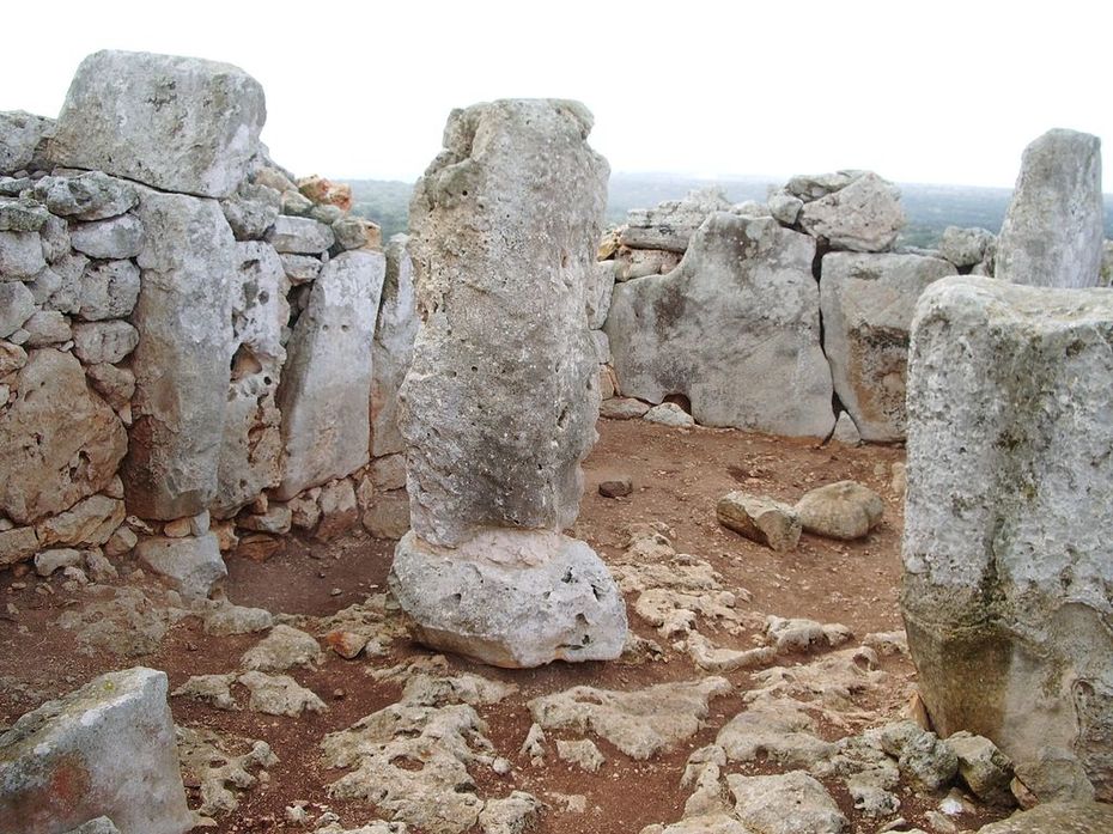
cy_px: 417
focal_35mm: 35
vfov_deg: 40.7
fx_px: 1125
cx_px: 556
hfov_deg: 52.6
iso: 50
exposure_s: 1/160
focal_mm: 5.8
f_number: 4.3
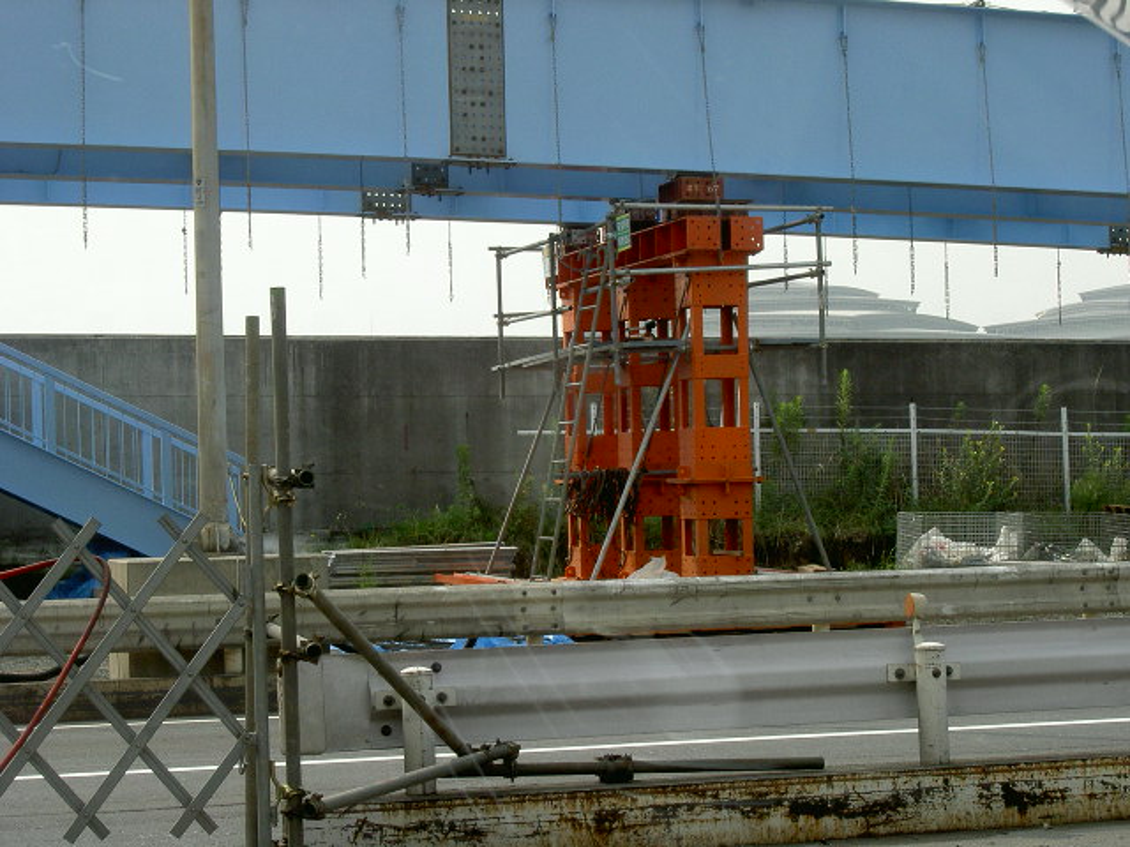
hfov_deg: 23.3
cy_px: 424
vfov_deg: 17.6
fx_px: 2742
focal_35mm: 84
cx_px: 565
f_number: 6.8
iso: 100
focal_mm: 17.4
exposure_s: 1/256
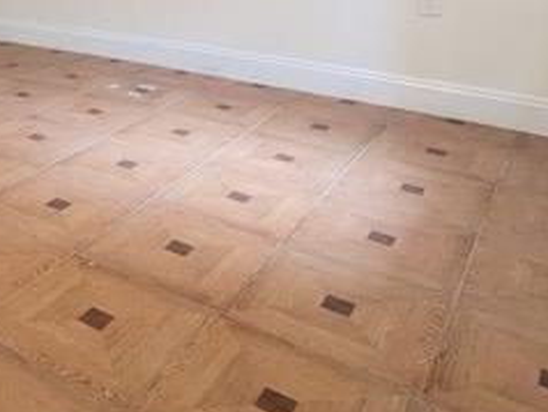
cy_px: -113
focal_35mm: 43
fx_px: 681
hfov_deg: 38.8
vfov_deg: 28.2
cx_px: 0
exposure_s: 1/60
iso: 879
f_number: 2.2
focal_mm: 2.35
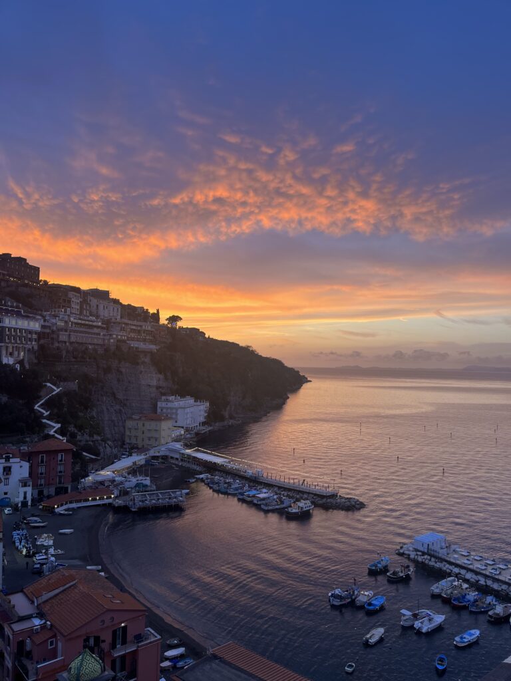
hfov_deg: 53.1
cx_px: 256
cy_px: 340
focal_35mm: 26
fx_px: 512
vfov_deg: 67.3
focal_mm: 5.1
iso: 64
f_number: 1.6
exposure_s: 1/121
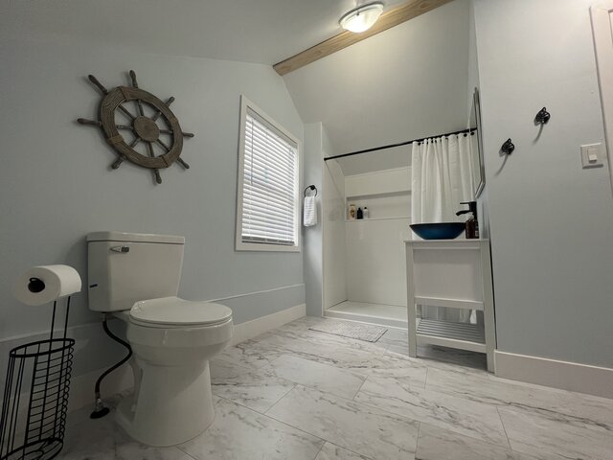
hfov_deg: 106.2
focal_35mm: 13
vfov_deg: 89.9
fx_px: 230
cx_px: 306
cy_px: 230
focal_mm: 1.57
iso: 160
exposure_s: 1/120
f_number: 1.8
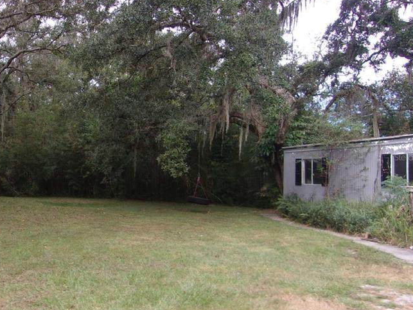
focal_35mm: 43
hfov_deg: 42.5
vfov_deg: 33.6
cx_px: 104
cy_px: 157
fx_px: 513
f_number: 3
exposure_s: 1/160
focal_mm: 4.9
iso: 80
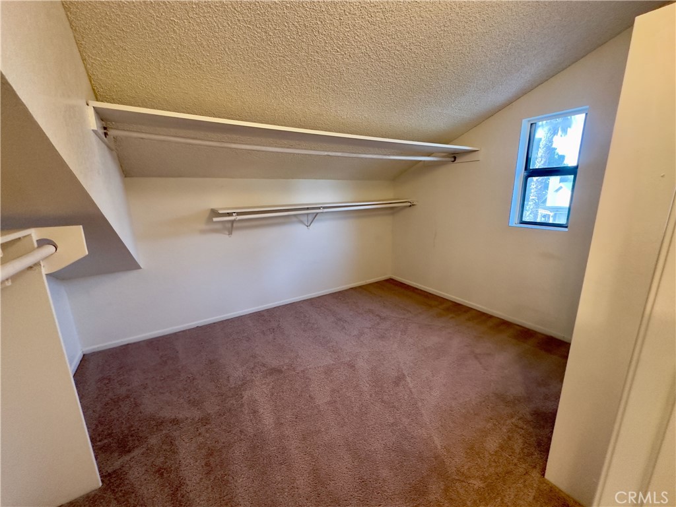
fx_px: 273
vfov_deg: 85.7
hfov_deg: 102.1
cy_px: 254
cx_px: 338
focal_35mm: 14
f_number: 2.2
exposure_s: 1/60
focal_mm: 2.22
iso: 500
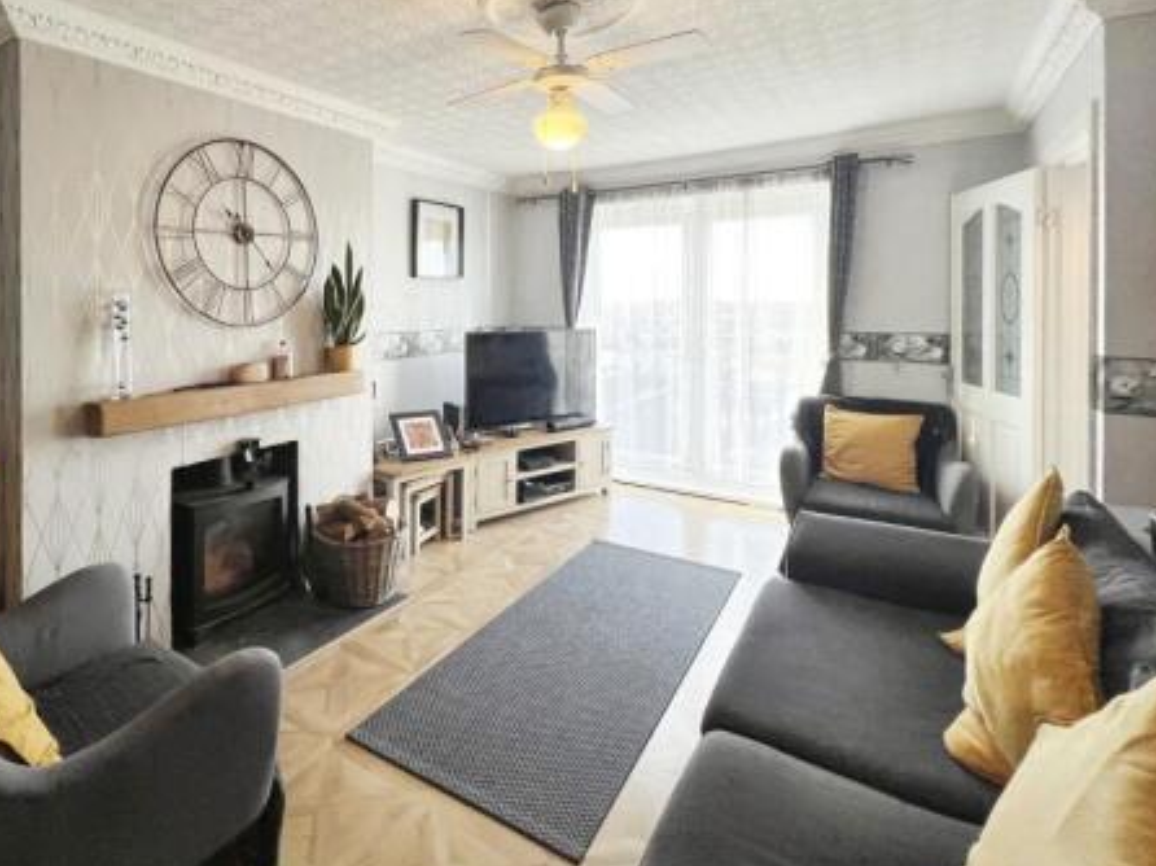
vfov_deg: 73.8
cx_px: 473
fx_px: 567
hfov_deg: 90.1
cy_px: 344
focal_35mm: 17
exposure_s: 1/100
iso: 64
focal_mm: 1.57
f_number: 1.8
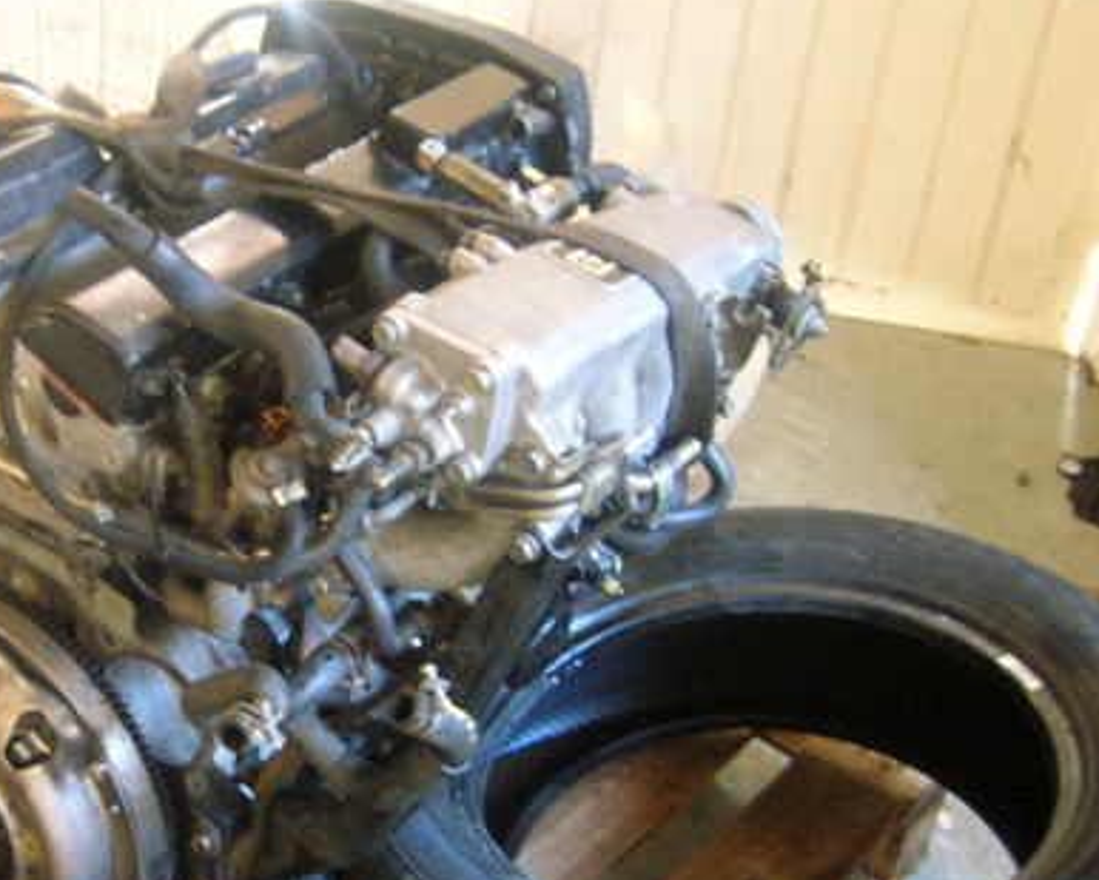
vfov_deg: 27.6
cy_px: 508
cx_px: 236
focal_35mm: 55
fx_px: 1789
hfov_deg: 33.3
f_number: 2.9
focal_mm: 5.7
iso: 200
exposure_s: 1/3.6
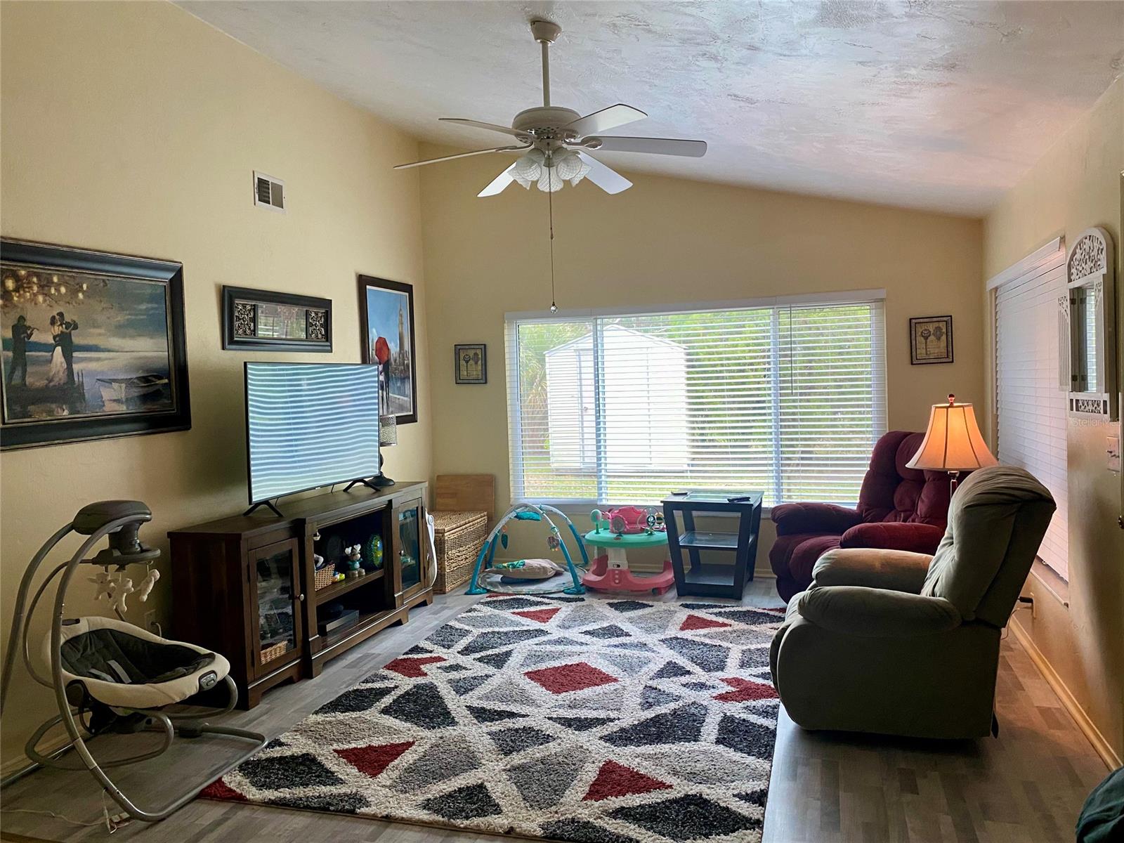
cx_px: 562
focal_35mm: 26
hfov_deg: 67.3
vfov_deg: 53.1
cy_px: 422
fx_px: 844
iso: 200
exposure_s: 1/60
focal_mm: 4.25
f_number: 1.8
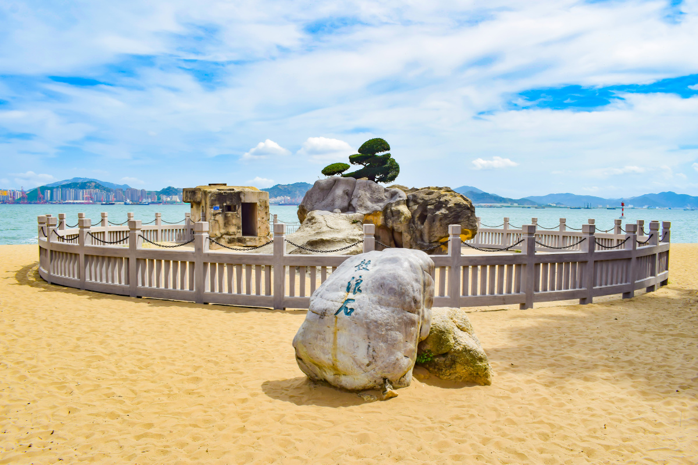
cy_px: 232
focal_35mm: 27
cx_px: 349
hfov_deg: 67.4
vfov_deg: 47.9
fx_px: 523
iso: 100
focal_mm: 18
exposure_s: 1/200
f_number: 11
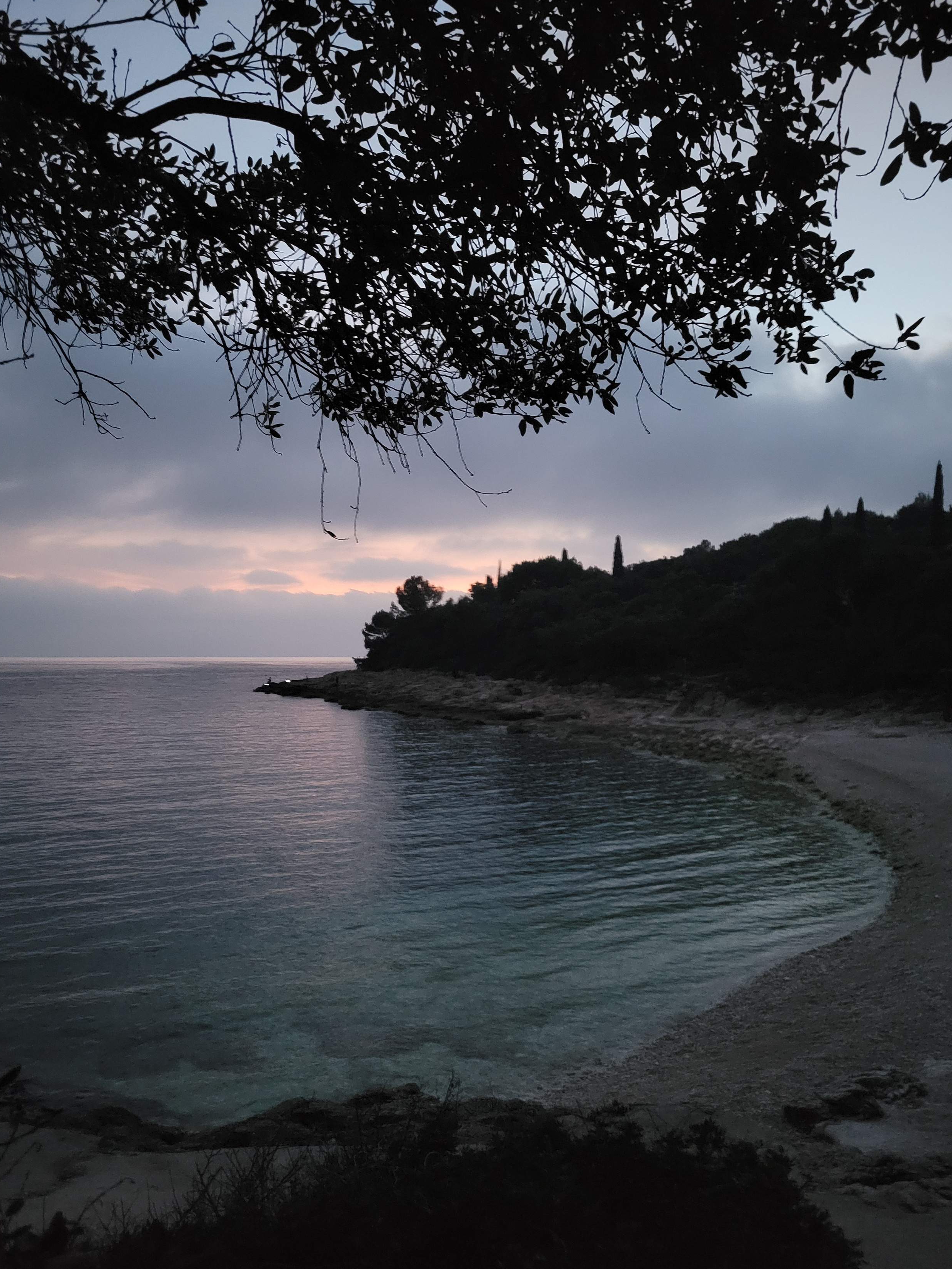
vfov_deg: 65.3
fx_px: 990
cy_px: 618
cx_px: 472
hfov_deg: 51.4
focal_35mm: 27
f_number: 1.8
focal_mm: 5.4
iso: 1250
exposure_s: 1/24
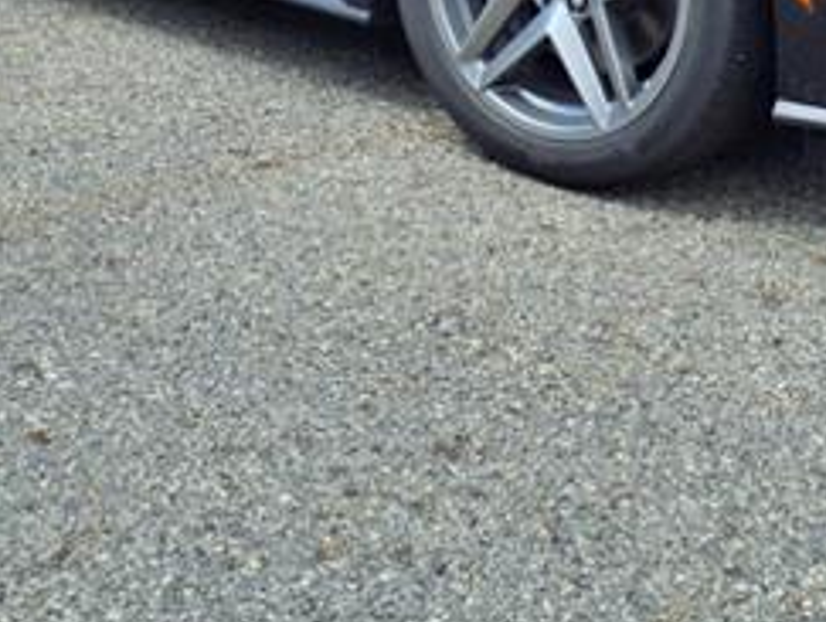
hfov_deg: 27.3
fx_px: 1697
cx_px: 483
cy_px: -170
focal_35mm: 71
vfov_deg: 19.3
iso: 40
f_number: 1.9
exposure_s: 1/1429
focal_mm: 3.58
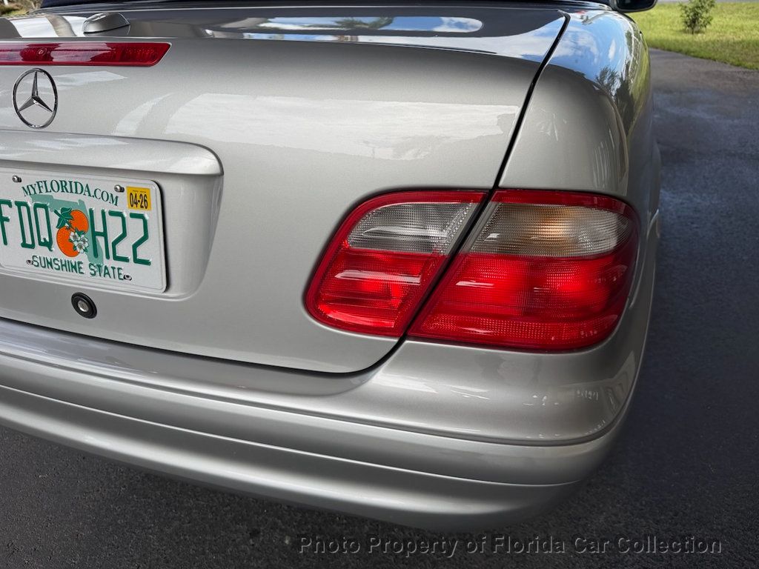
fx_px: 526
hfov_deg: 71.6
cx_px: 380
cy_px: 284
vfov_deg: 56.8
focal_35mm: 24
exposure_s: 1/2053
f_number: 1.78
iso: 80
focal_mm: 6.76
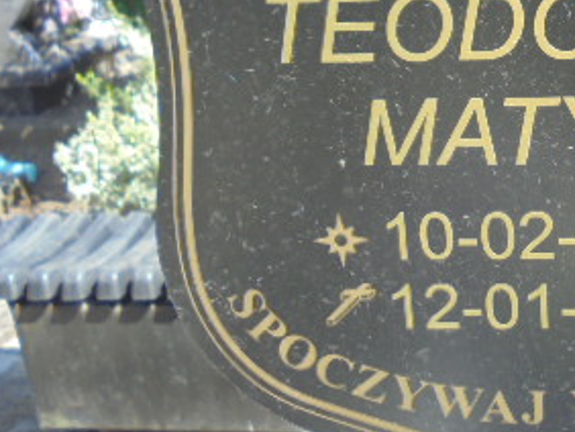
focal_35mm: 59
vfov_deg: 24.4
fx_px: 981
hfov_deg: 31.1
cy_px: 77
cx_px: 526
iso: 100
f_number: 3.5
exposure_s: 1/125
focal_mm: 4.6
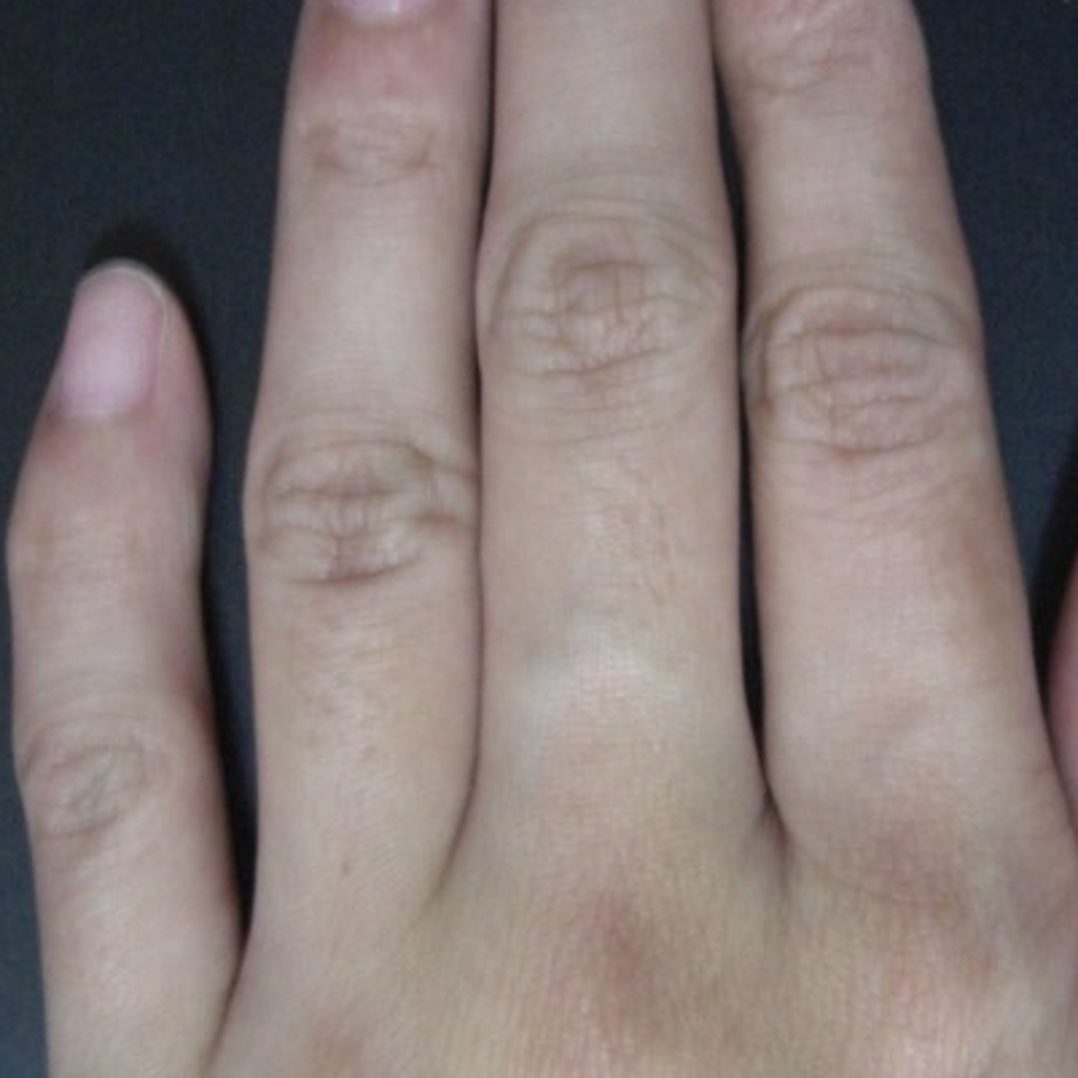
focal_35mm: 67
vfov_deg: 25.6
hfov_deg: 25.7
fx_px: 2361
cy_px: 672
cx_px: 645
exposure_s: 1/13
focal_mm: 7.9
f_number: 2.8
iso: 800
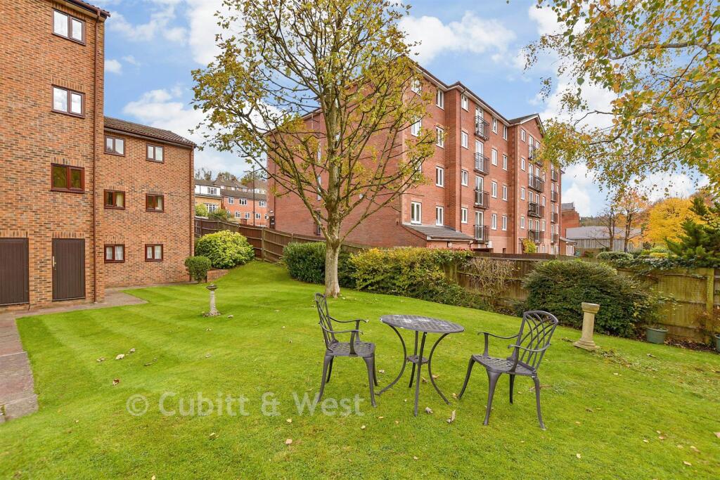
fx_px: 300
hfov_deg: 100.4
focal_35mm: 15
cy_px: 240
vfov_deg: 77.3
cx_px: 360
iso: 160
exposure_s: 1/60
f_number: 8
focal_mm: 10
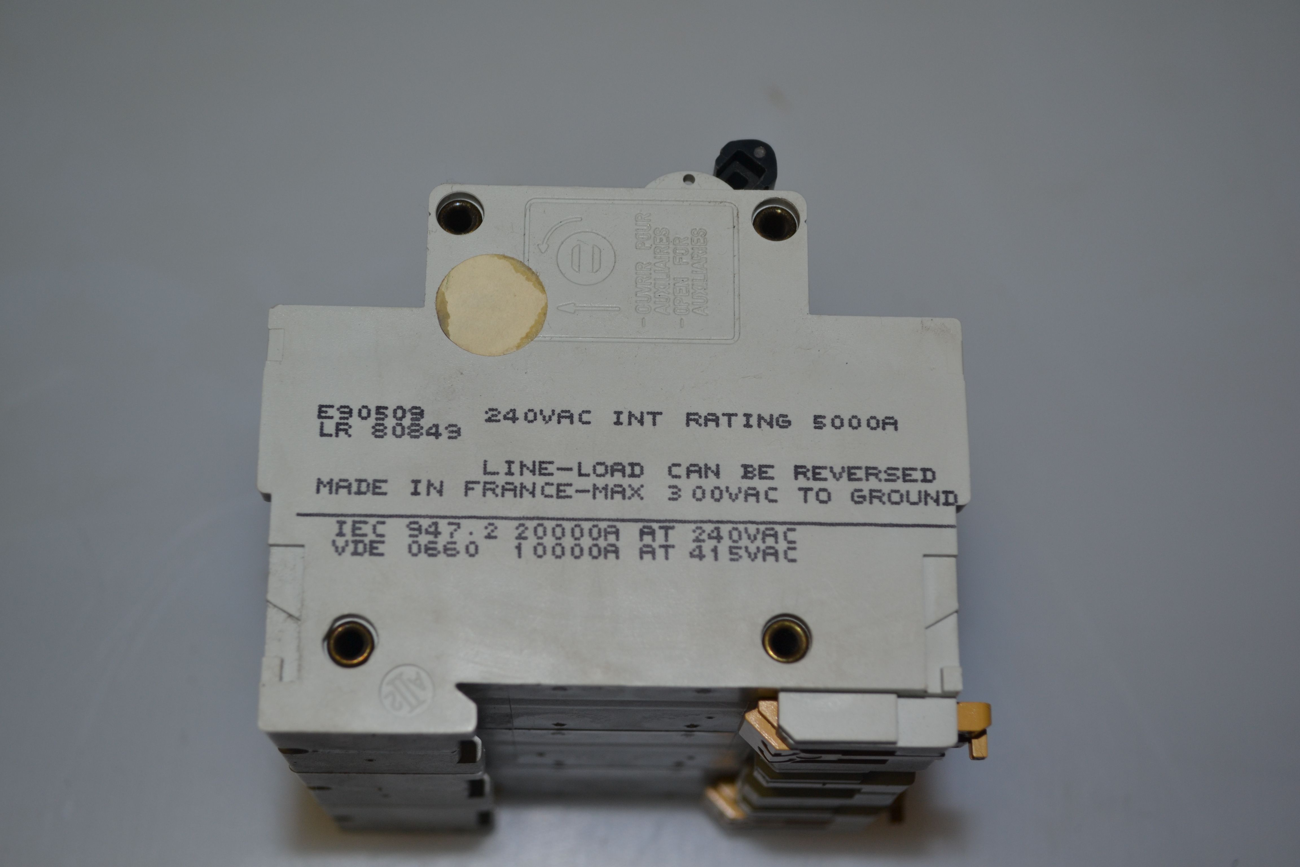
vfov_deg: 25.1
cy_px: 434
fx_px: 1950
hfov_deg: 36.9
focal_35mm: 54
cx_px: 650
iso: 180
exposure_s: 1/60
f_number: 5
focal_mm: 36
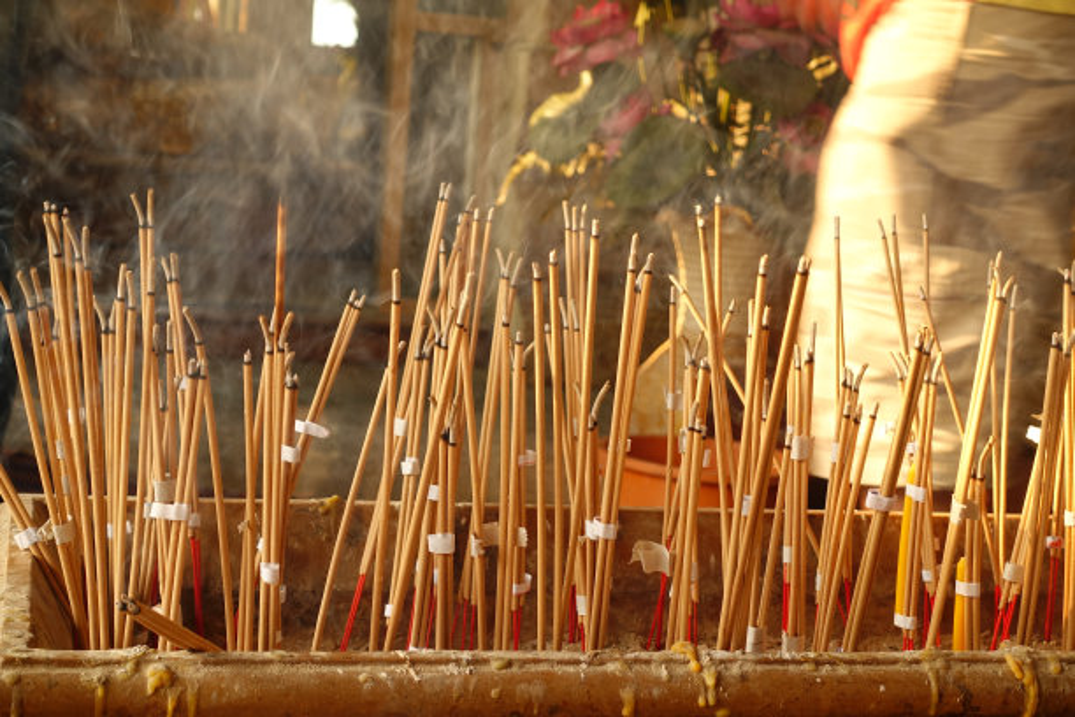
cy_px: 358
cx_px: 538
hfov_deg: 31.9
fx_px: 1881
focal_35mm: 63
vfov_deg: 21.6
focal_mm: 22.95
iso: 125
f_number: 5.6
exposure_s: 1/40
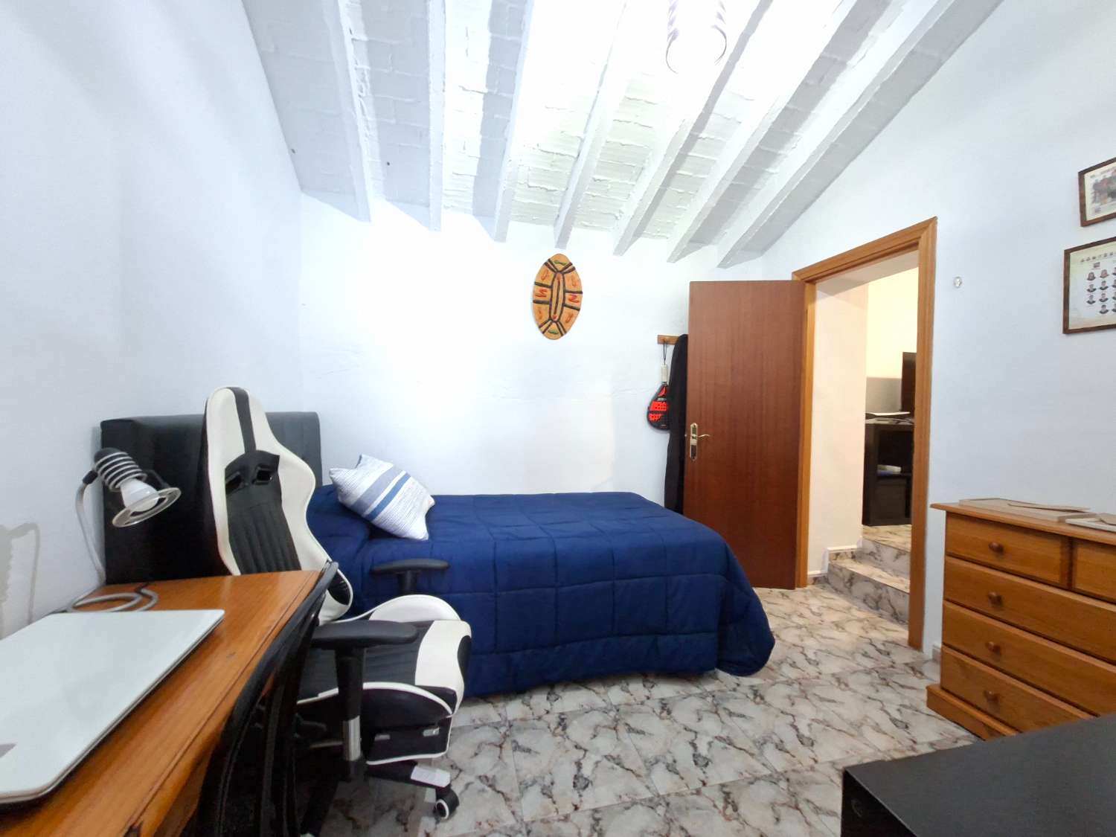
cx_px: 558
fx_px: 419
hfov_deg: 106.2
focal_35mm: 13
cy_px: 418
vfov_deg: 89.9
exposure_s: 1/15
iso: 800
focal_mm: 1.74
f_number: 2.2
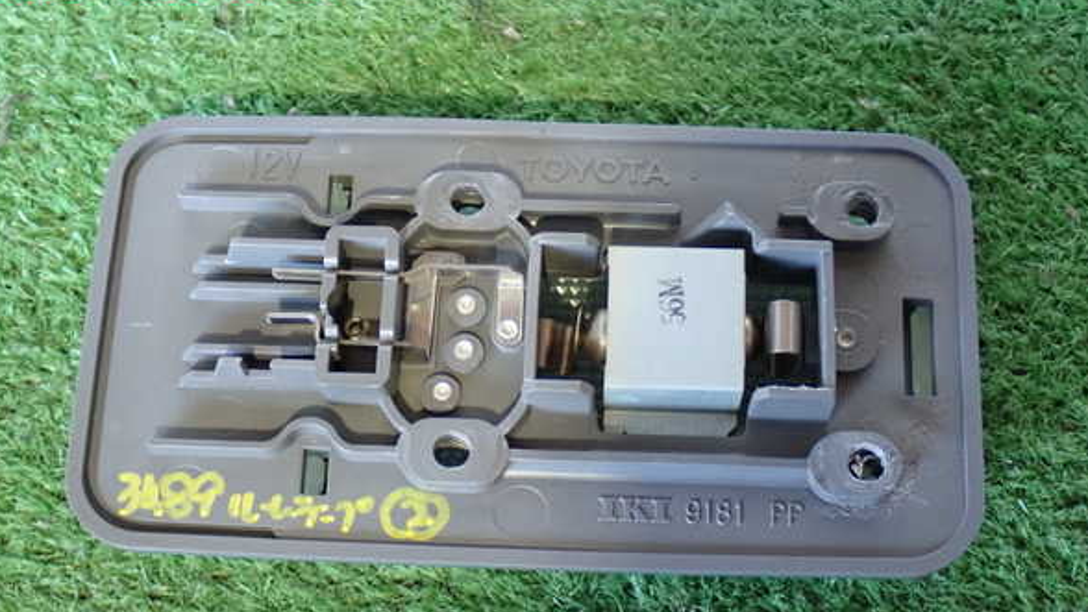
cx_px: 546
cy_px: 377
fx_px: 1731
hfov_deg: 34.9
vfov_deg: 20.0
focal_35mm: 60
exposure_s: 1/20
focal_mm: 9.65
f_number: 3.3
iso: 800
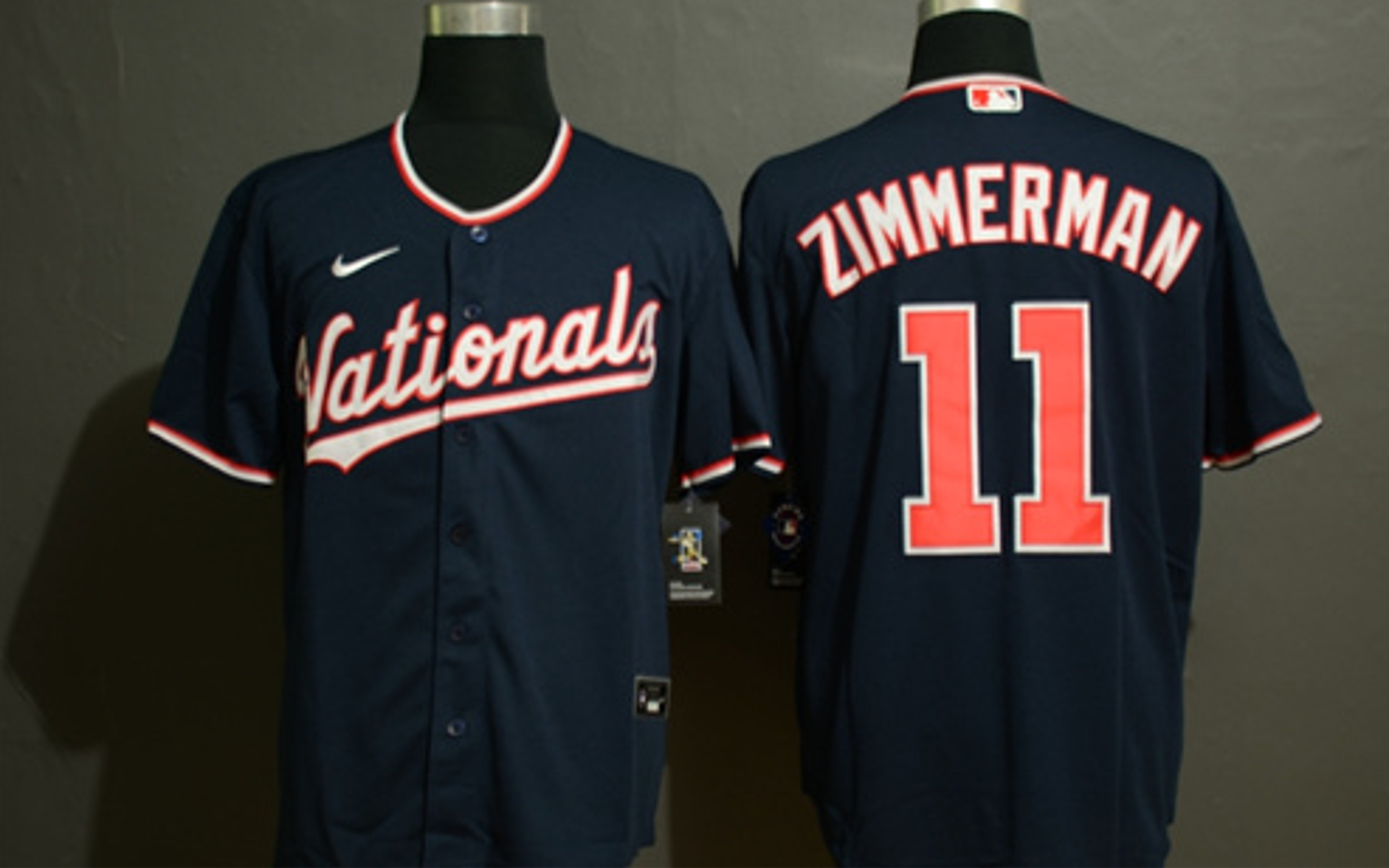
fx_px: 2460
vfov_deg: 20.0
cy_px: 404
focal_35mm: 65
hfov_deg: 31.5
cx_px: 693
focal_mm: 42
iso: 100
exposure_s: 2
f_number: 4.5
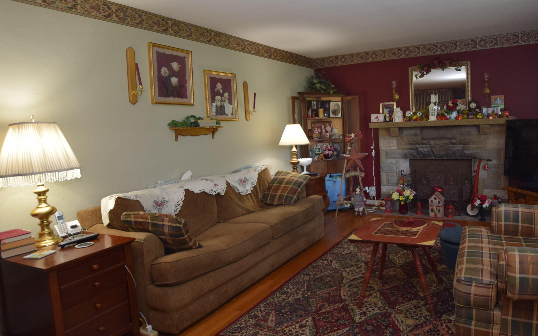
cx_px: 354
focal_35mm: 22
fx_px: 323
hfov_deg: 77.4
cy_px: 144
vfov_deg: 54.9
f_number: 5
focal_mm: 10
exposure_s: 1/100
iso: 800
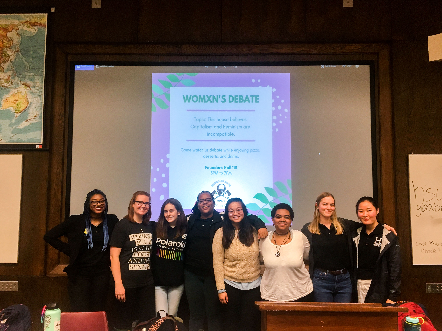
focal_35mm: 29
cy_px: 166
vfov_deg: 48.2
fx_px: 370
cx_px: 221
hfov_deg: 61.7
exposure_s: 1/30
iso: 80
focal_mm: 4.15
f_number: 2.2
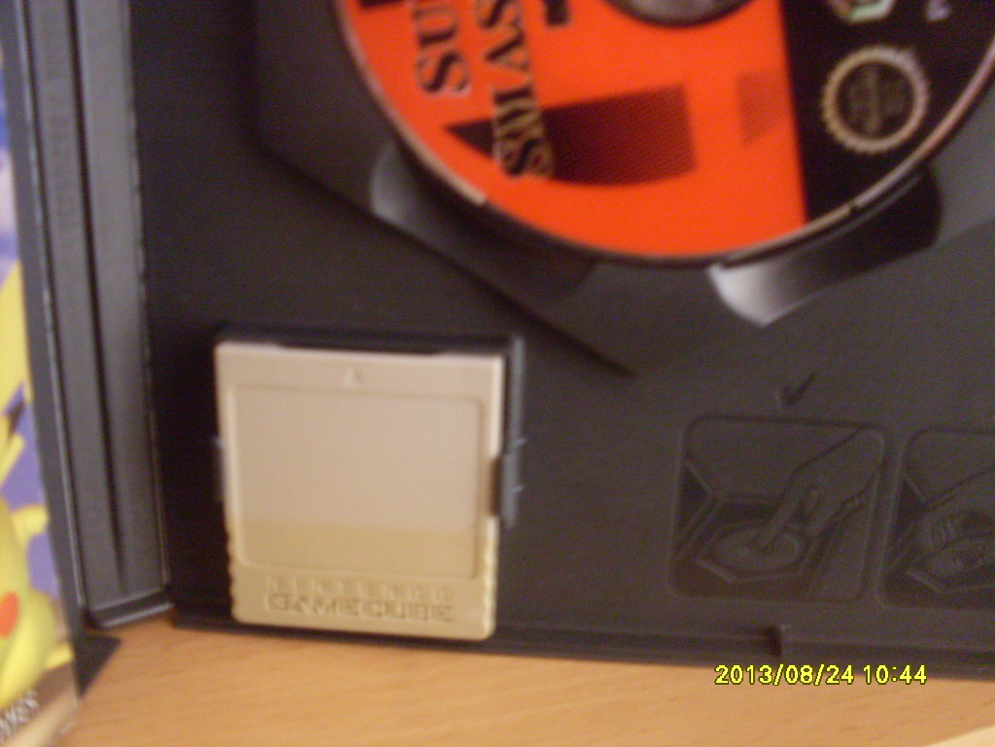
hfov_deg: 49.0
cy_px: 374
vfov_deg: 37.7
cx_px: 498
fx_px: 1092
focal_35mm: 38
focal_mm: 6.3
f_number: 2.8
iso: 200
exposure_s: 1/4
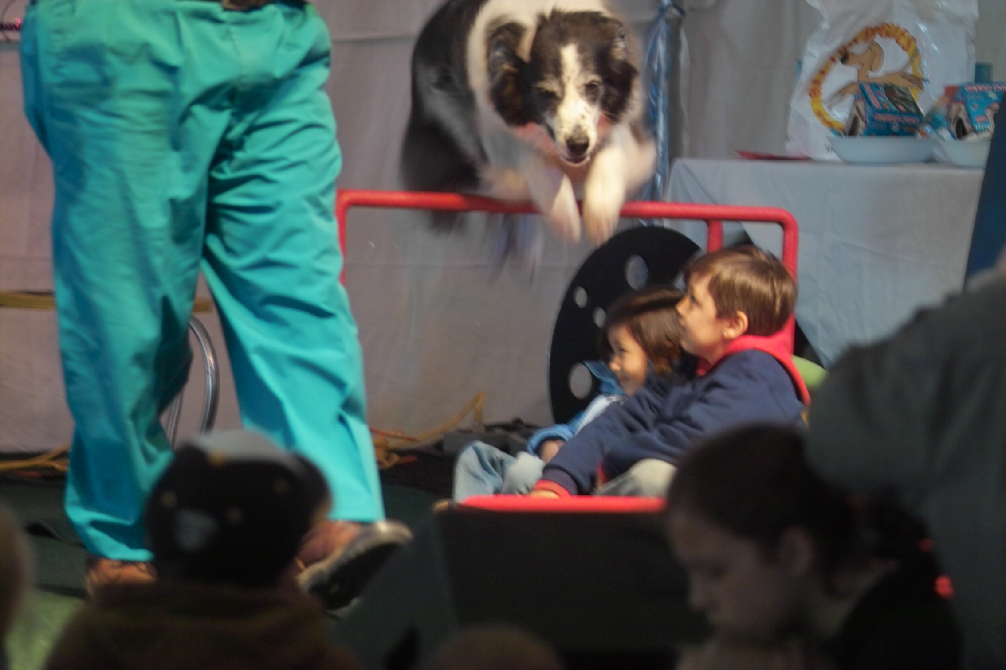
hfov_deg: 11.5
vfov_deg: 7.7
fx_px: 5002
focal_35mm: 179
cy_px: 335
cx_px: 503
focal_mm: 105
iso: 400
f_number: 2.8
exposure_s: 1/45
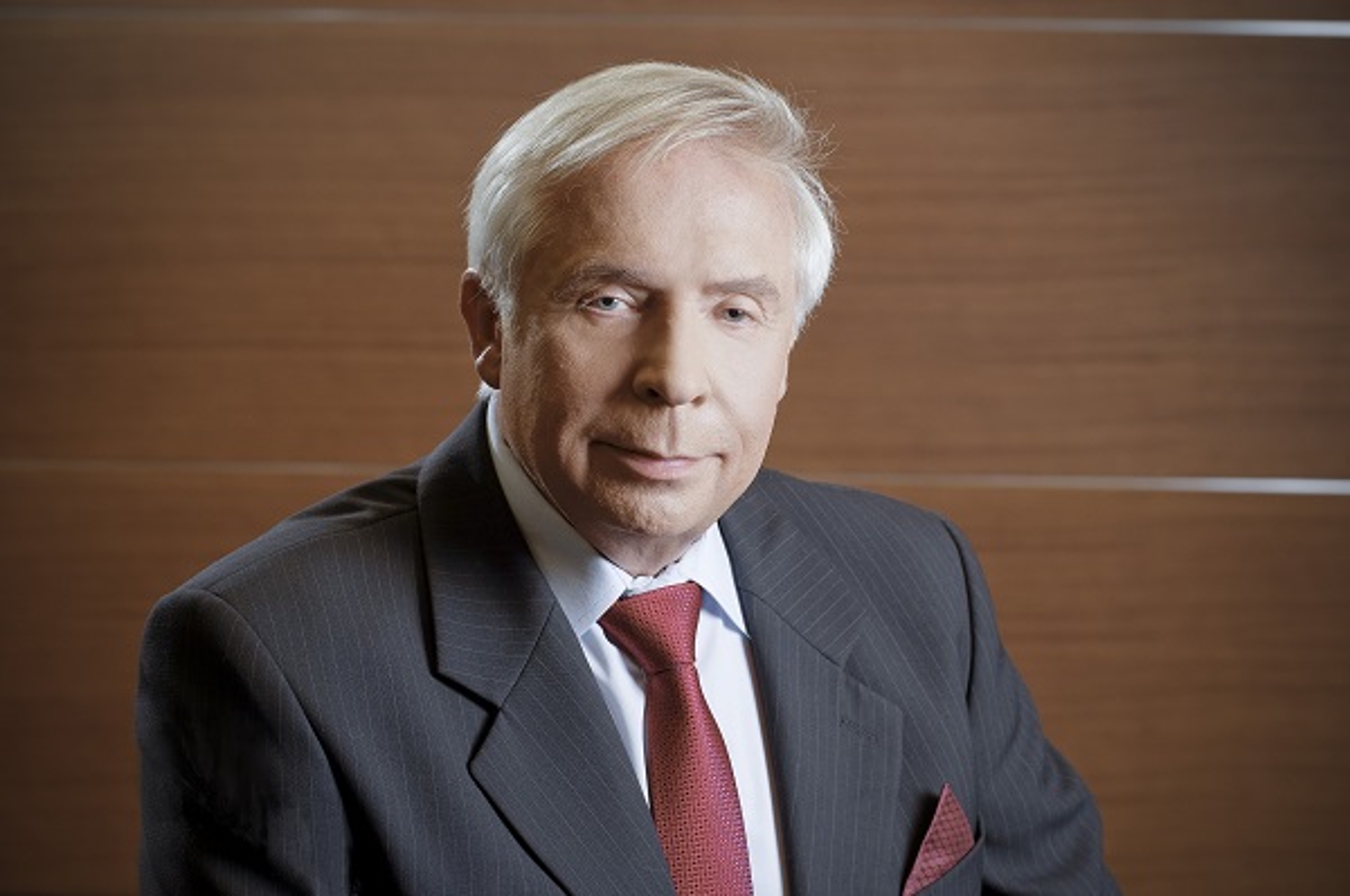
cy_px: 448
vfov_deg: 14.5
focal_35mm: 94
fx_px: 3519
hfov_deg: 21.7
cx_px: 675
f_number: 4
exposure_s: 1/80
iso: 200
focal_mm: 63
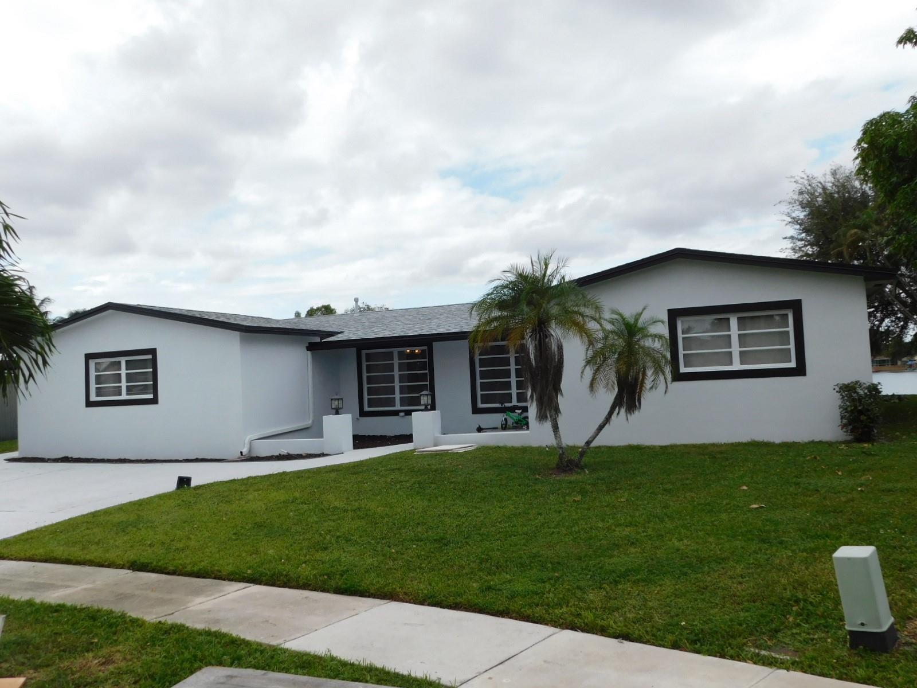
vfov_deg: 46.8
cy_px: 344
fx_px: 795
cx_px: 458
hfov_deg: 60.0
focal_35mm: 30
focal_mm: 5.3
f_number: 3.2
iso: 125
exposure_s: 1/1000
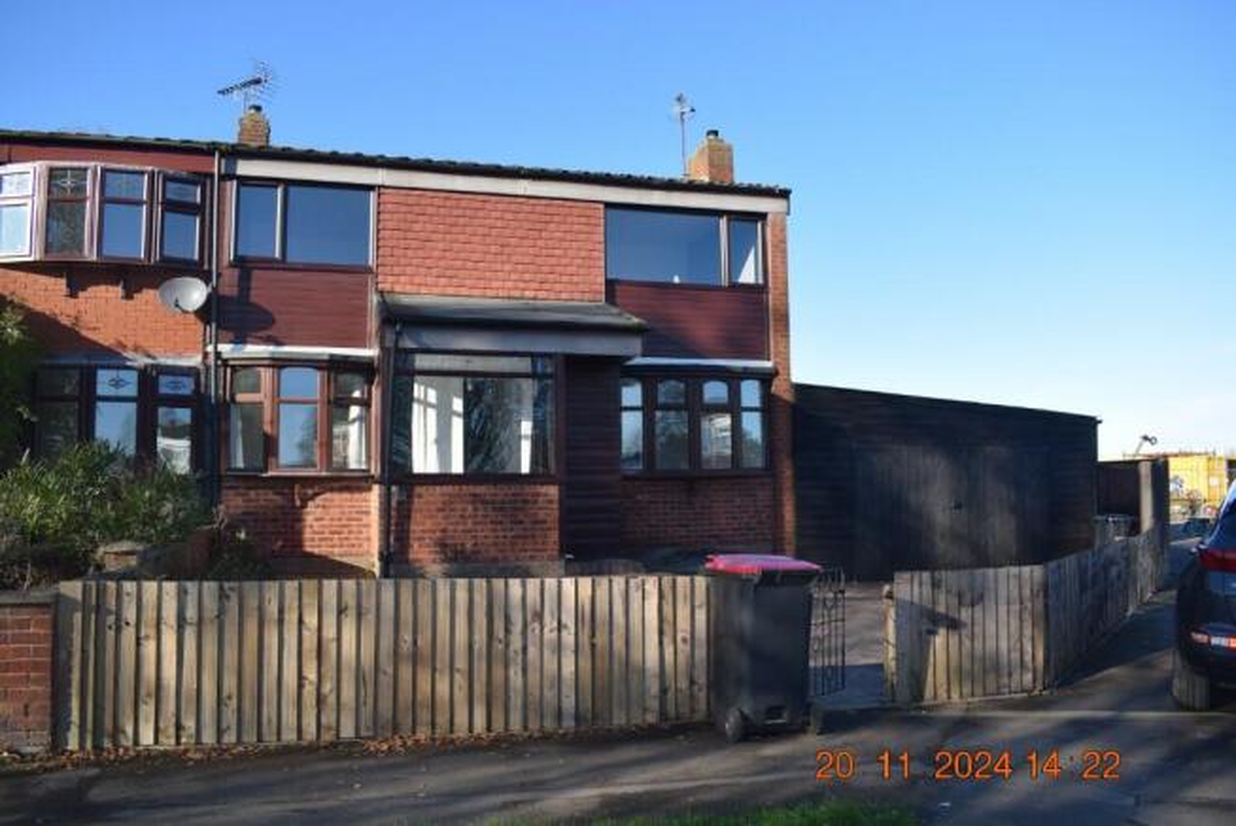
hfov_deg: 67.3
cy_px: 413
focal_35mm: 27
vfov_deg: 48.0
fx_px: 928
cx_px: 618
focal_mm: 18
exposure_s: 1/200
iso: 100
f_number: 7.1
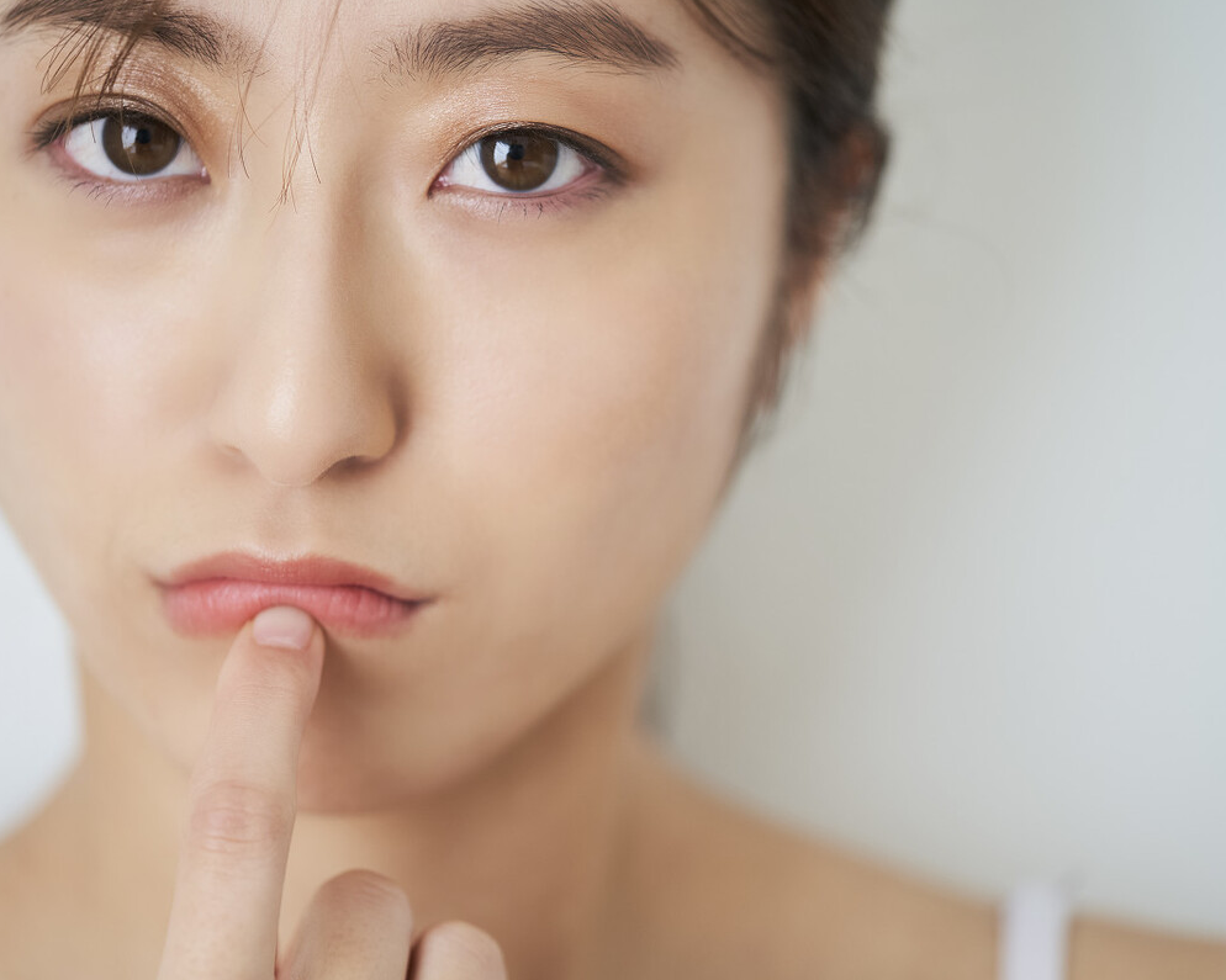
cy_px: 488
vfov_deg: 15.1
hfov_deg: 18.8
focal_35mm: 102
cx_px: 557
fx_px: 3701
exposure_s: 1/500
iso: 400
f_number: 2.8
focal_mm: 90
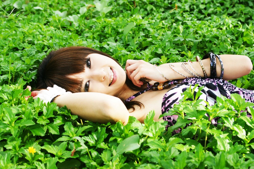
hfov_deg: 24.6
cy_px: 84
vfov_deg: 16.6
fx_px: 582
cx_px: 127
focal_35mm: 82
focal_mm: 55
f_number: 5.6
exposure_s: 1/160
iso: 200
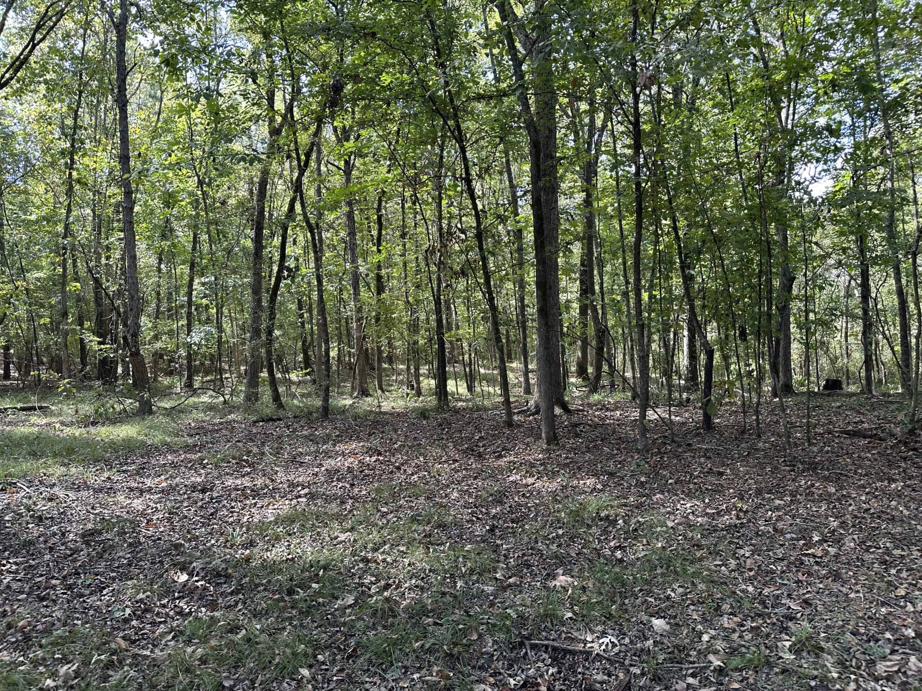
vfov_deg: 56.8
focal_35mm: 24
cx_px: 461
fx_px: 639
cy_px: 346
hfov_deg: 71.6
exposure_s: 1/121
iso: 64
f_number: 1.78
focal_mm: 6.86
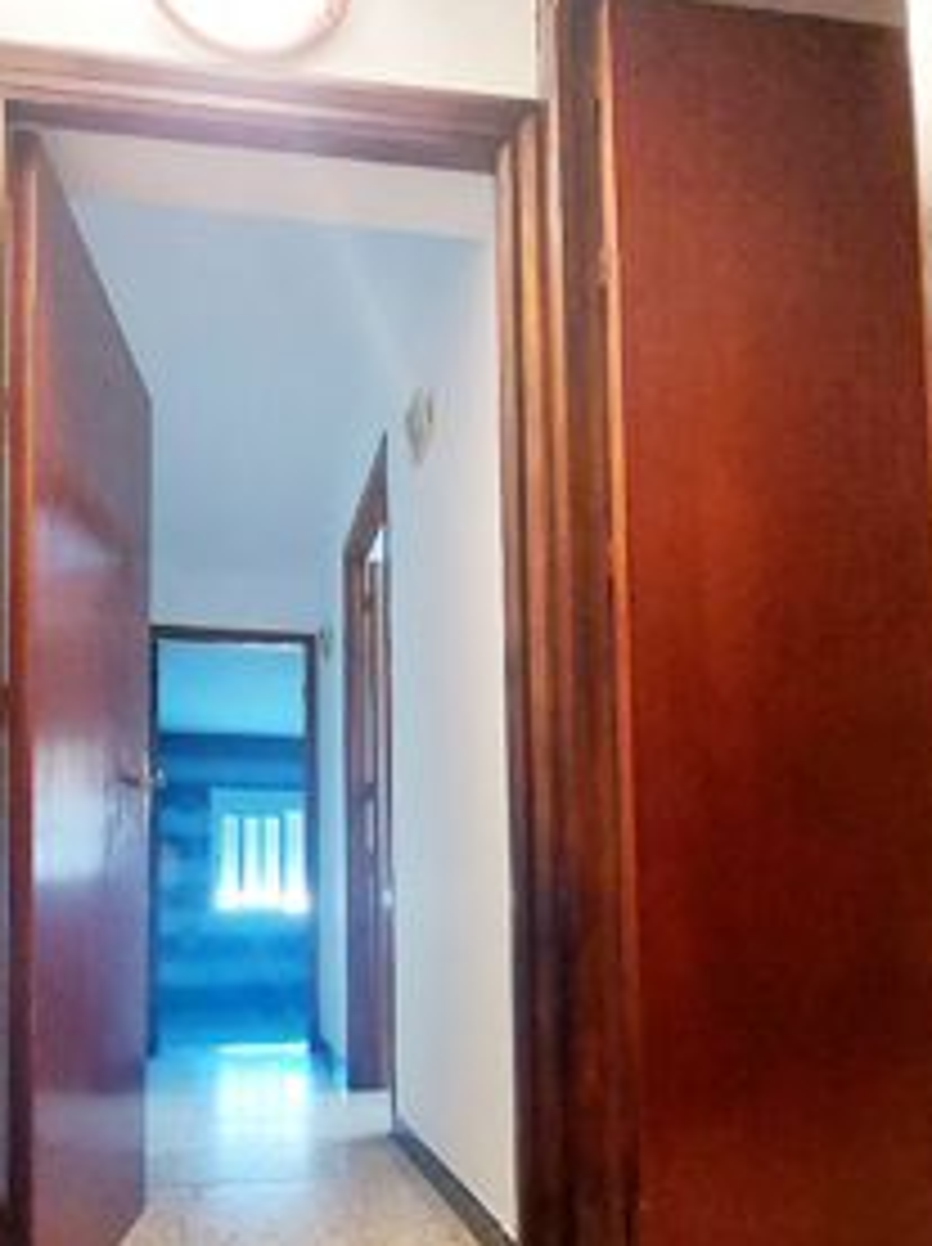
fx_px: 900
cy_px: 864
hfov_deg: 54.5
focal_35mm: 25
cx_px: 385
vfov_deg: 66.9
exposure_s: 1/25
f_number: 2.2
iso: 400
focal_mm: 1.74
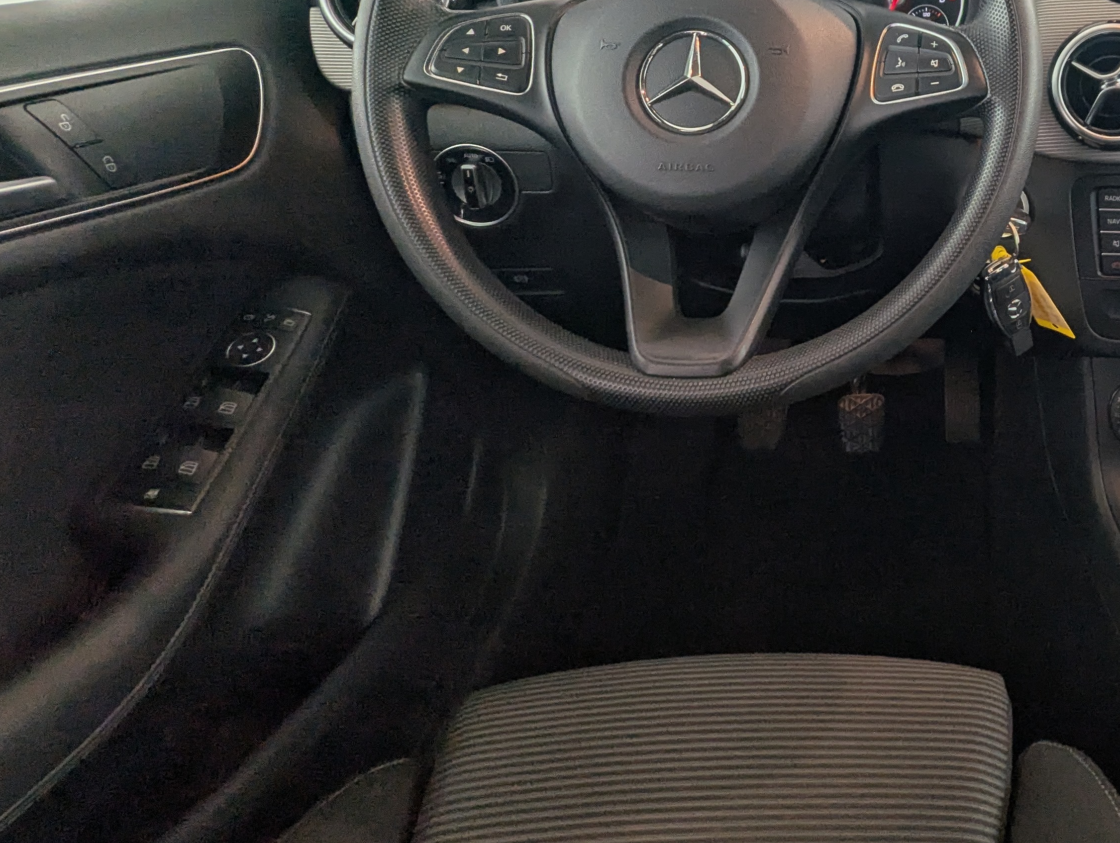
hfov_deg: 55.1
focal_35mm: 29
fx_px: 940
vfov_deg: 46.5
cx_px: 965
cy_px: 204
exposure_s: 1/101
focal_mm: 2.35
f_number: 2.2
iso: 82
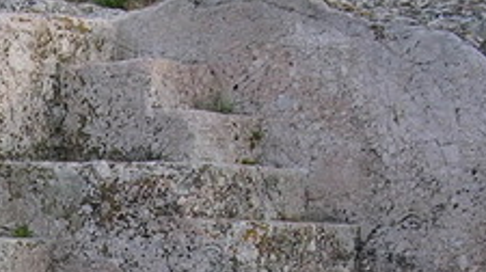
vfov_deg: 10.0
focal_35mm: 118
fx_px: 1519
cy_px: 378
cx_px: -45
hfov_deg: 17.6
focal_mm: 5.8
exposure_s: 1/381
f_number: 2.8
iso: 50
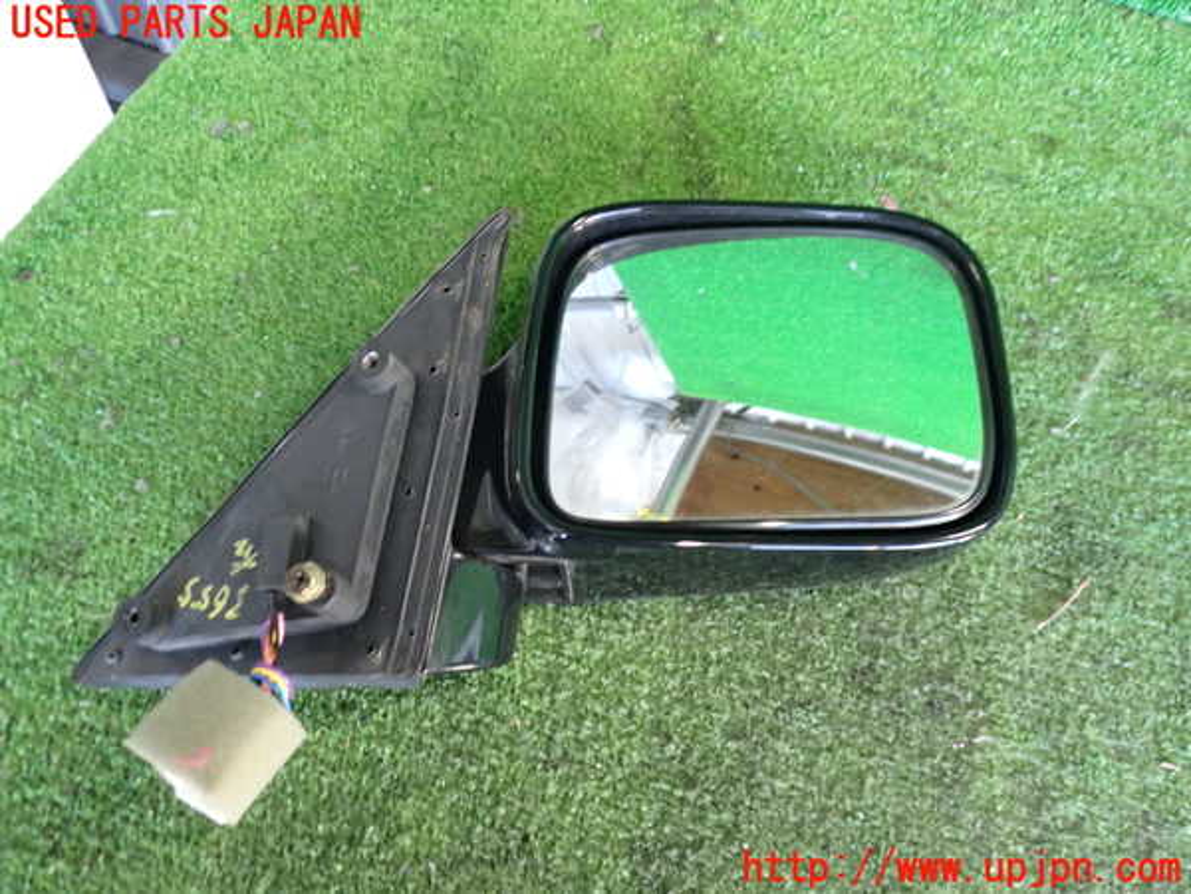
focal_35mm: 30
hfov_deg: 60.0
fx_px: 1032
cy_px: 447
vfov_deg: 46.8
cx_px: 596
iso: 400
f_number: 2.3
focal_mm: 5.4
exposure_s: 1/30
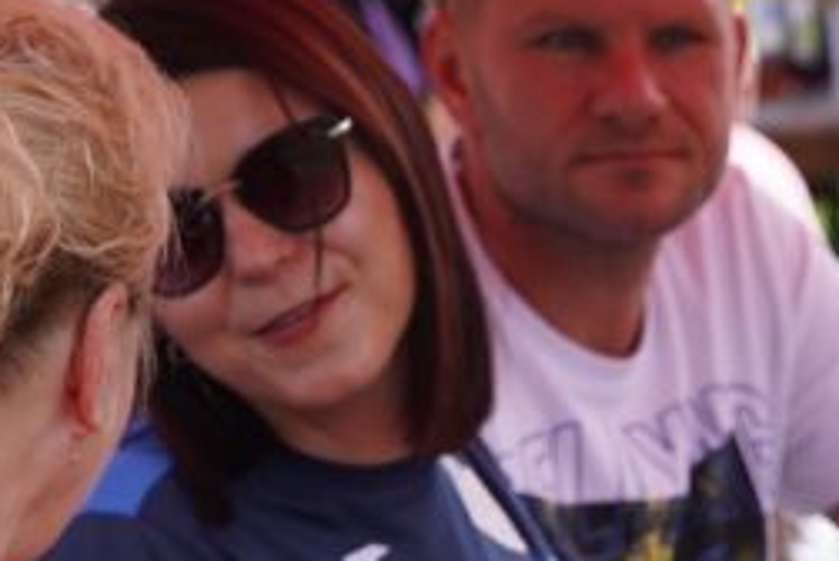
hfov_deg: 6.3
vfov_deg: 4.2
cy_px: 1084
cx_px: 869
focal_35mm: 326
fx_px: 7606
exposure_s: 1/400
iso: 250
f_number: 4.5
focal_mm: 63
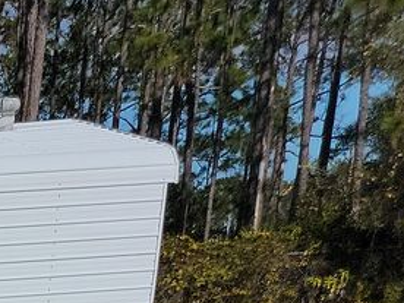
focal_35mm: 139
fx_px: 1622
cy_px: 846
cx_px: -616
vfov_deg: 9.0
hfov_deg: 11.4
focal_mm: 6.7
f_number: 1.8
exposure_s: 1/2722
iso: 50
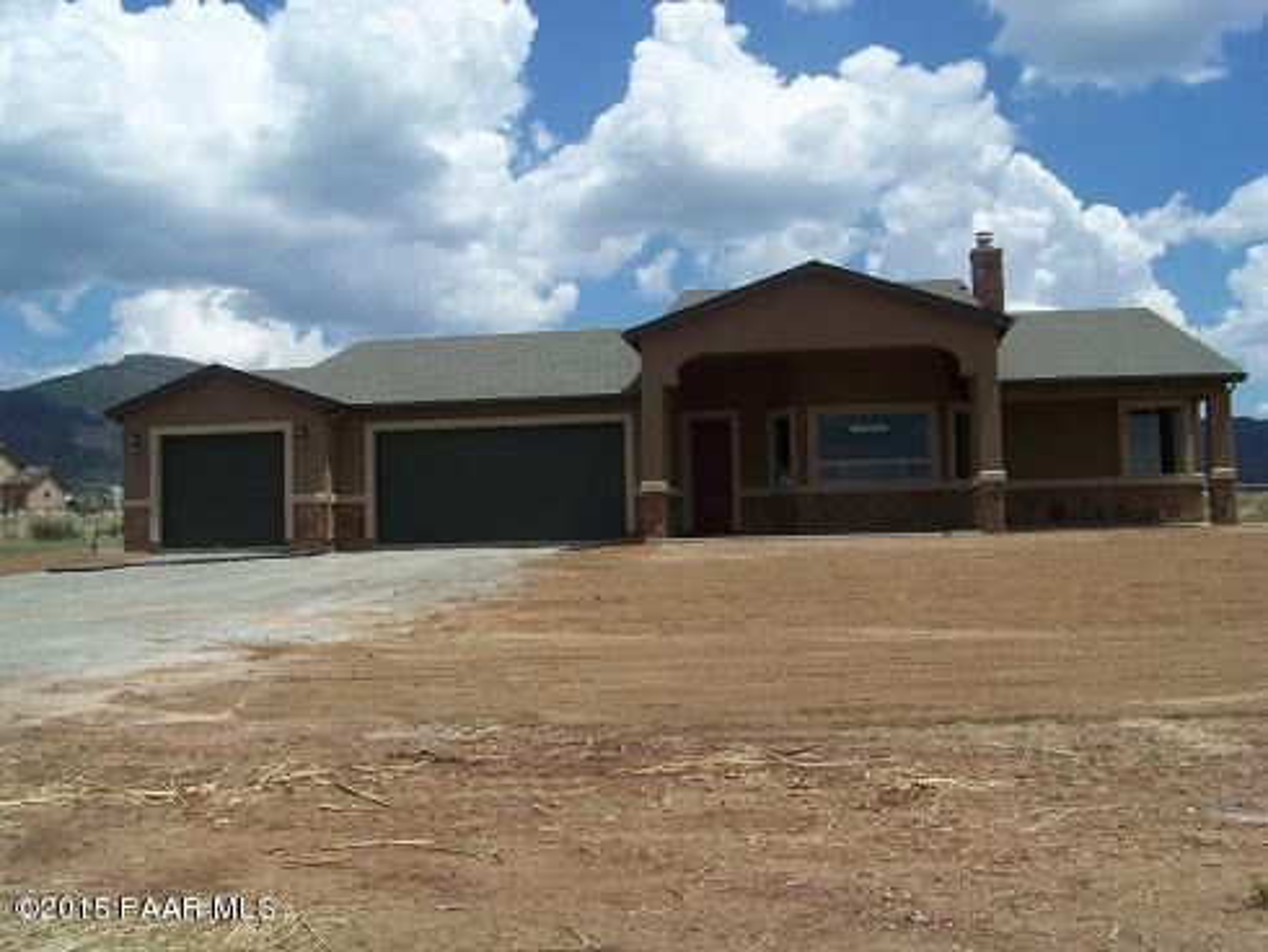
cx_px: 634
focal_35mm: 36
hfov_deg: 51.3
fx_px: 1319
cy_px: 476
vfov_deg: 39.7
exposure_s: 1/1000
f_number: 4
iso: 66
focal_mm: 5.85
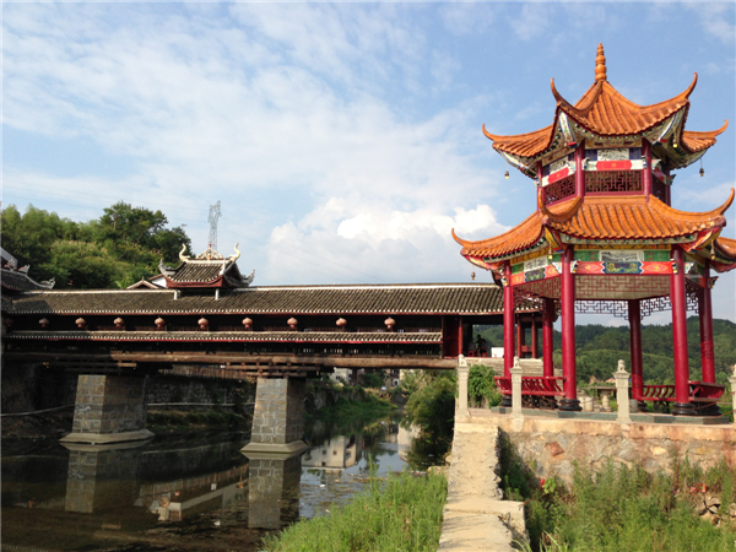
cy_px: 276
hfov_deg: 55.4
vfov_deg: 42.9
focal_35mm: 33
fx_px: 702
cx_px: 368
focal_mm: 4.13
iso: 50
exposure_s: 1/1130
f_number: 2.4
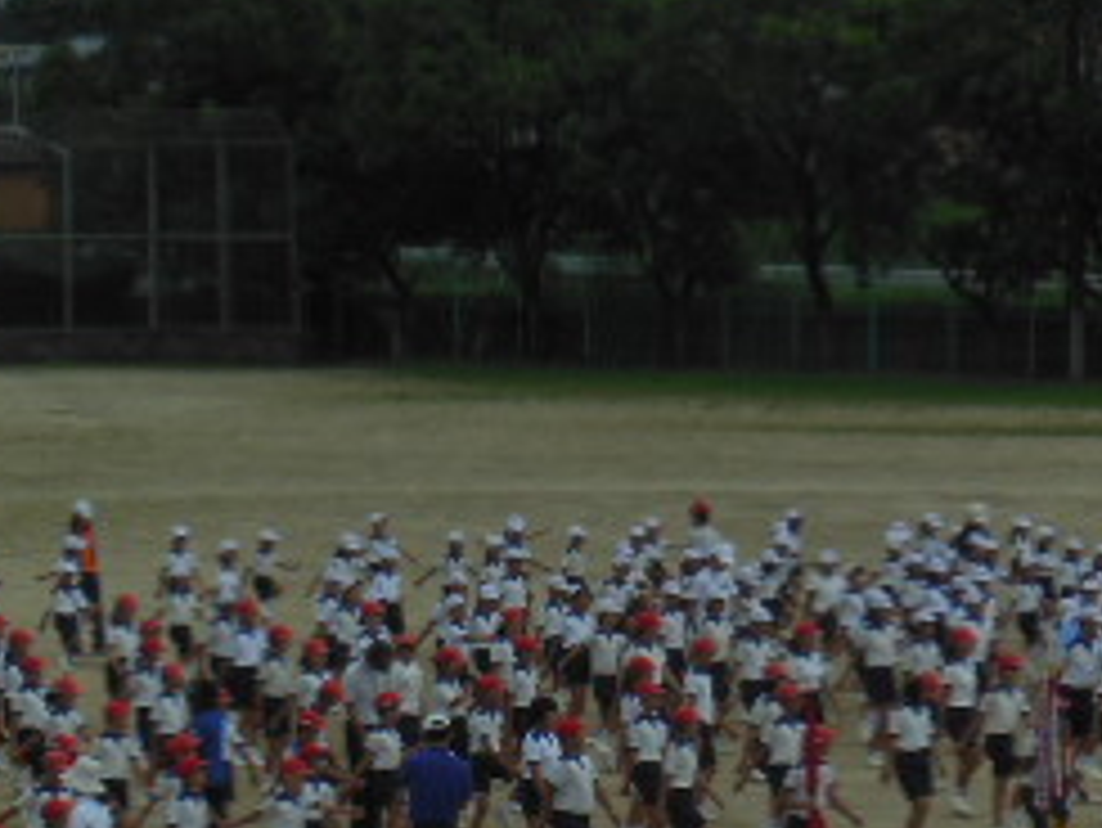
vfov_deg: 7.1
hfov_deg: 9.5
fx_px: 6657
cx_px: 580
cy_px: 693
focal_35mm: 209
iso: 125
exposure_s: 1/800
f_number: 5.4
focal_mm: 14.3
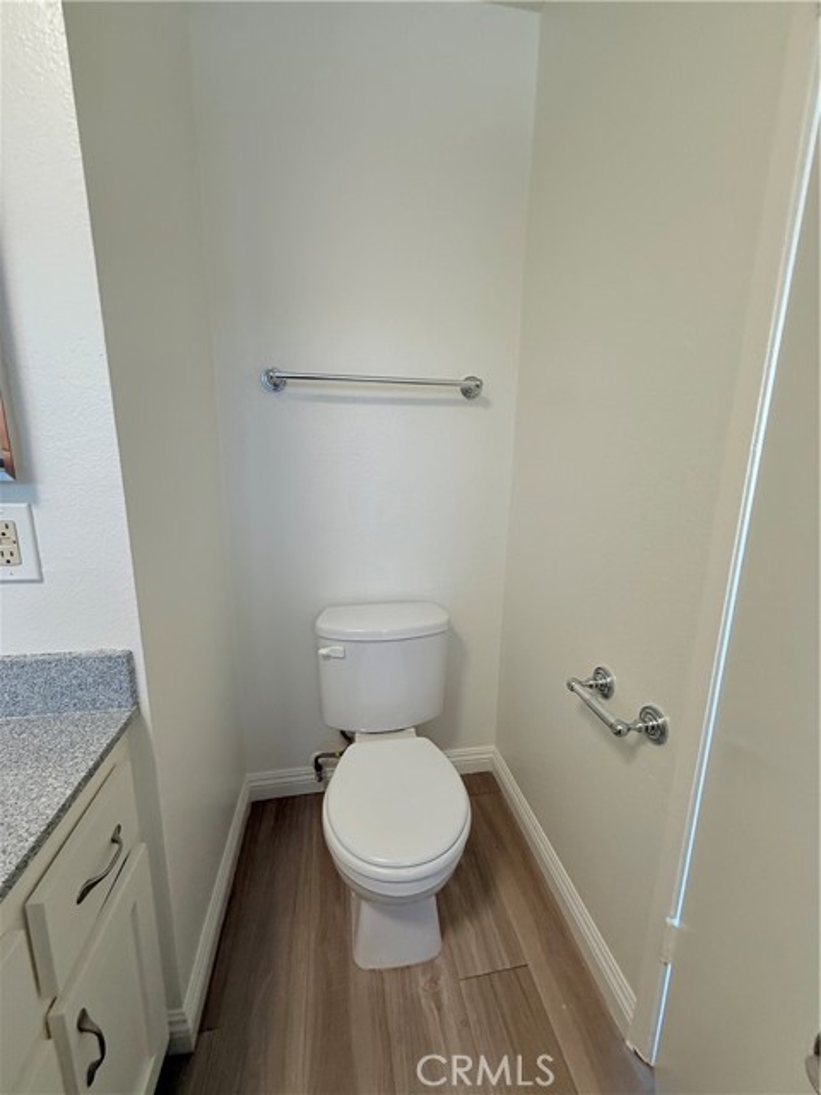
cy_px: 548
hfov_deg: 85.7
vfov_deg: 102.1
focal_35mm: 14
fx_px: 443
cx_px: 410
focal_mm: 2.22
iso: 200
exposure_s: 1/120
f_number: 2.2
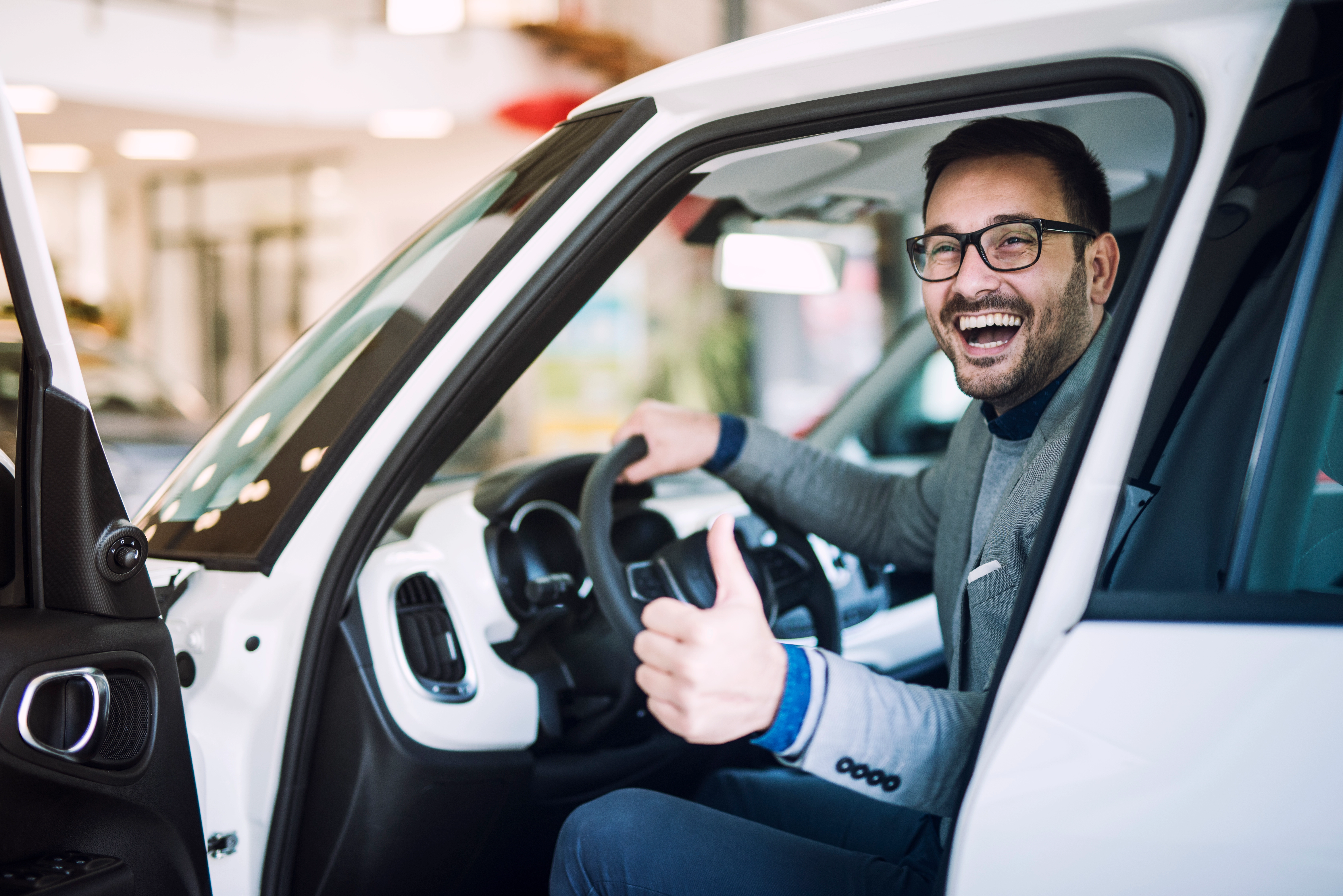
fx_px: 1866
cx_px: 672
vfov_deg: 27.0
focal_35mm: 50
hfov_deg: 39.6
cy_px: 448
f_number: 1.6
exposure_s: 1/250
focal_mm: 50
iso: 320
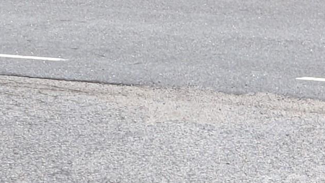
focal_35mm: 175
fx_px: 1508
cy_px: -169
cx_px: 23
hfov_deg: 12.2
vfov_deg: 6.7
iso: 43
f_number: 1.7
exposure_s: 1/3145
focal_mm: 4.53
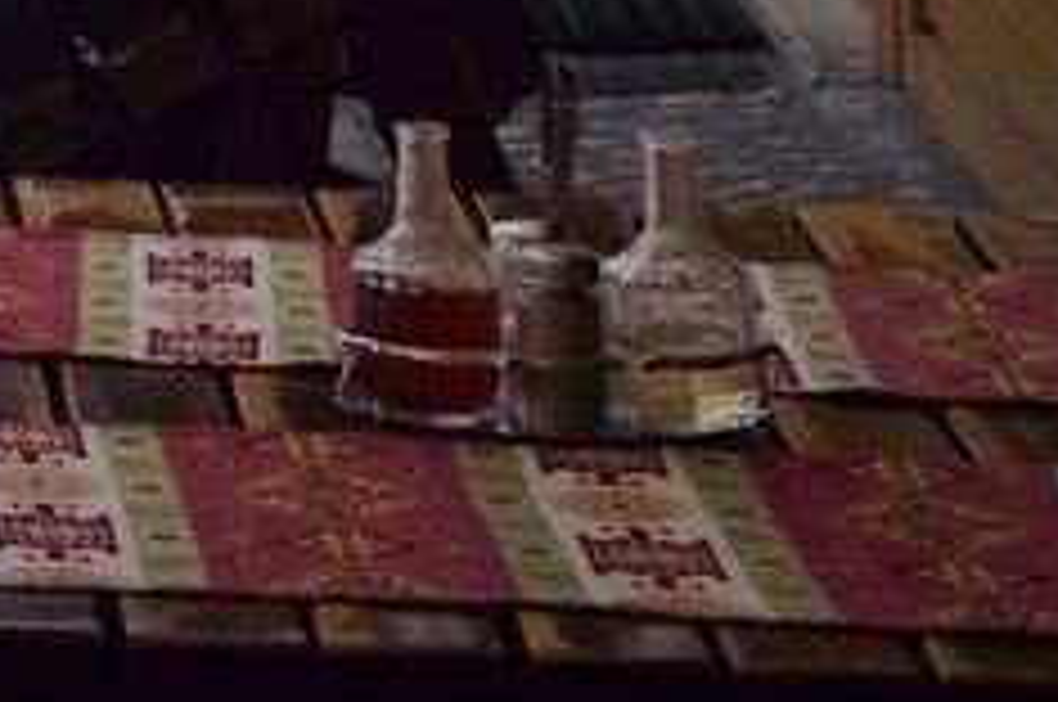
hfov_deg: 6.7
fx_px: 7983
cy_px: -1458
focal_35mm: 272
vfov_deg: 4.8
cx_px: -2431
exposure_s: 1/250
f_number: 11
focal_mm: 40
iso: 200
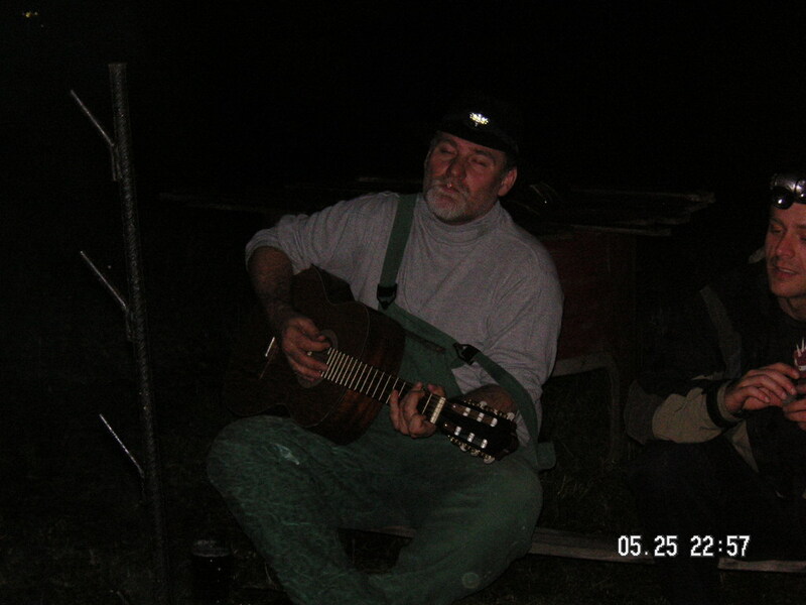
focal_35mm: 82
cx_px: 403
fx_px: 1909
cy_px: 302
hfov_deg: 23.8
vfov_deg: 18.0
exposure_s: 1/90
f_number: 4.6
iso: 160
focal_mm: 13.6
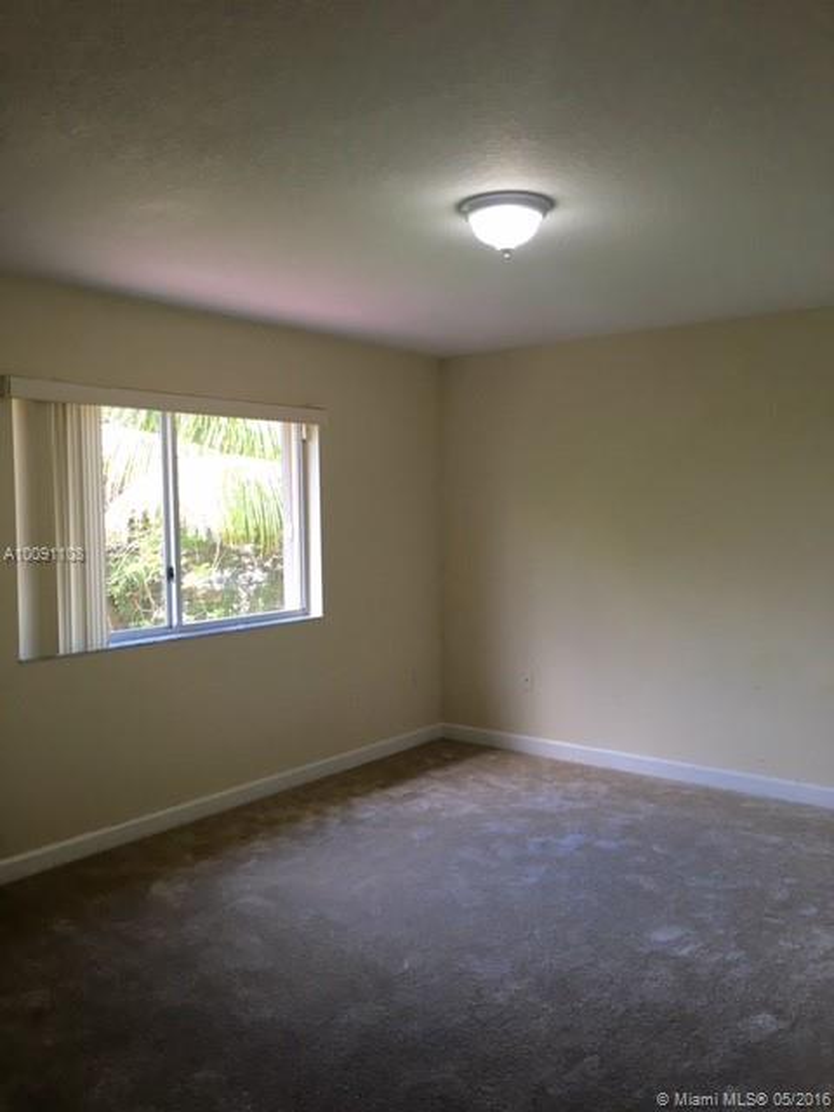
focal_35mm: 29
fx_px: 932
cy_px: 556
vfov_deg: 61.7
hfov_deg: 48.2
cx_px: 417
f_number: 2.2
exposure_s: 1/40
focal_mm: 4.15
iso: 25
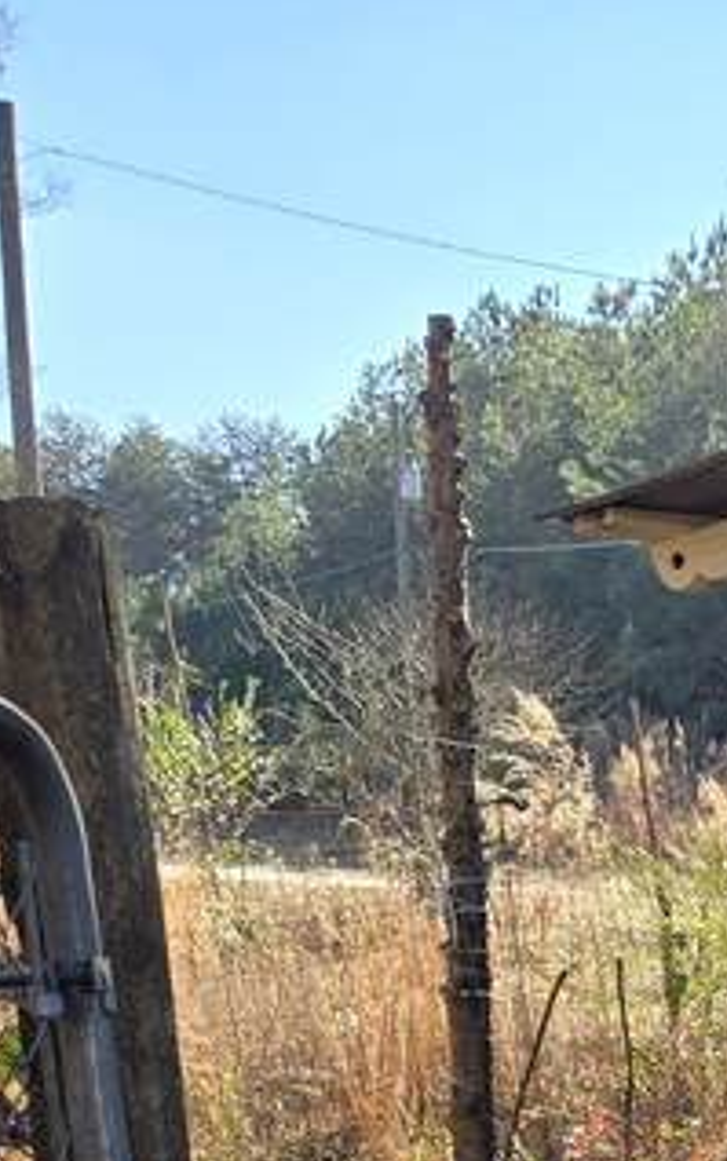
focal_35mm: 98
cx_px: 1918
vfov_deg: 20.5
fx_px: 3104
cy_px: 1154
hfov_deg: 10.7
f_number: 1.8
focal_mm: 5.4
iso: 25
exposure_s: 1/864
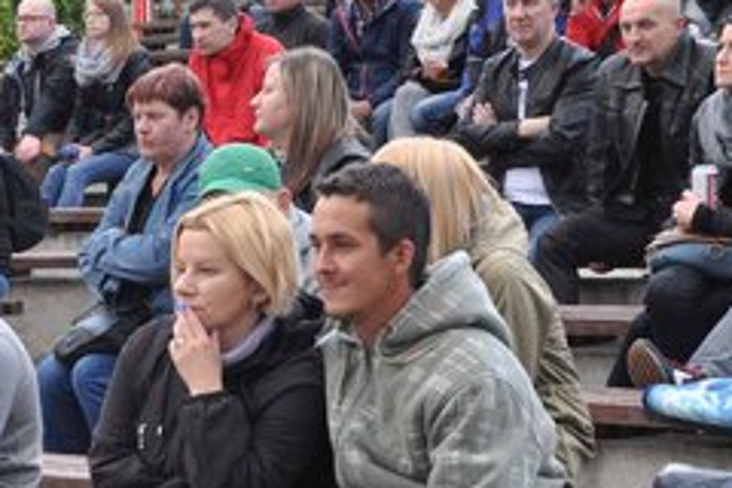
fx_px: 2968
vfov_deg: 9.4
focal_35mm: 146
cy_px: 384
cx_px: -88
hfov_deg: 13.7
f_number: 11
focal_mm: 36
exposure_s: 1/80
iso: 640
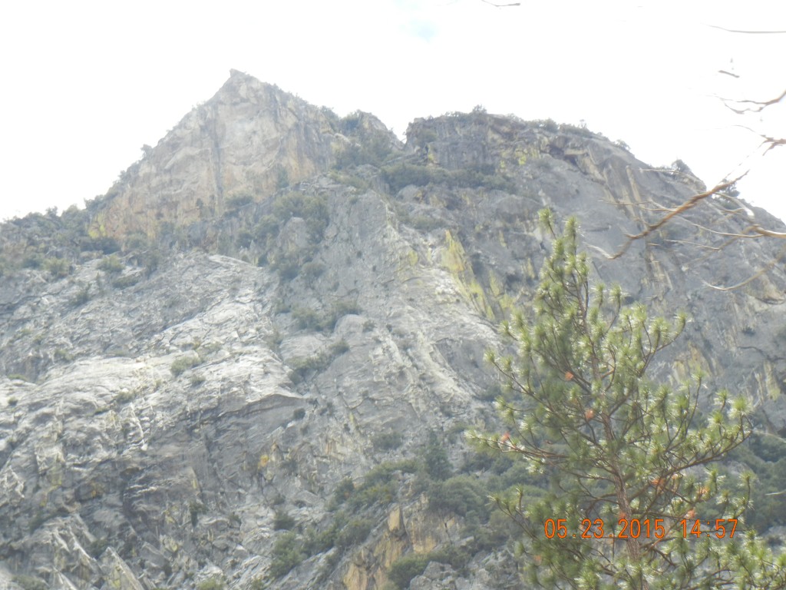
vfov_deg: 12.8
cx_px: 393
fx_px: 2634
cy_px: 295
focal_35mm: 116
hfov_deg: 17.0
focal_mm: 20.9
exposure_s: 1/398
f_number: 4.6
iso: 160
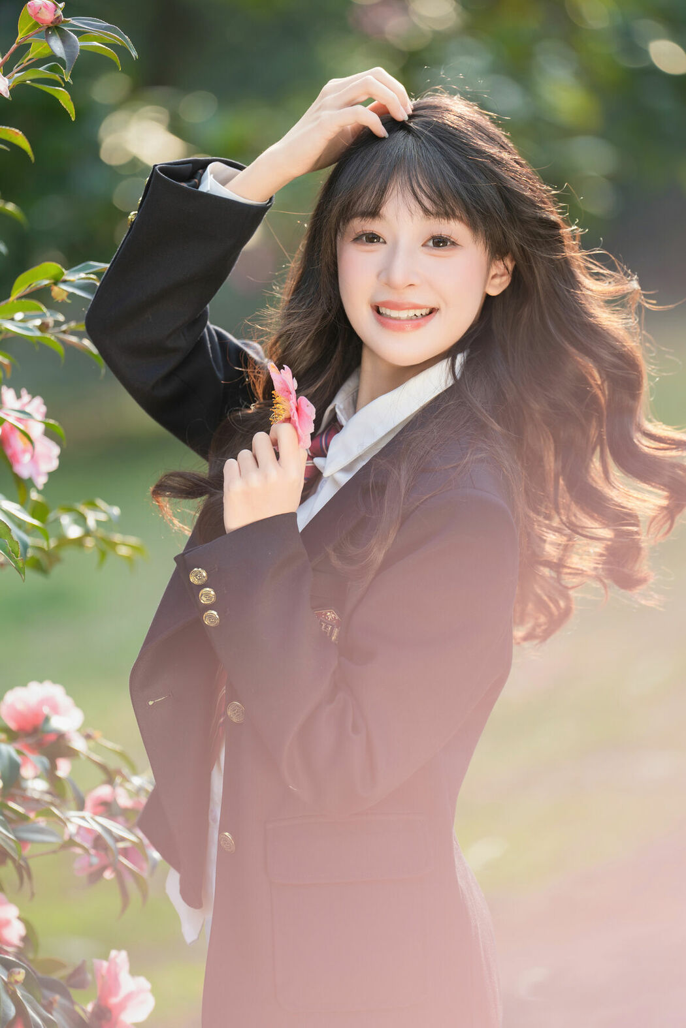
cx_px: 343
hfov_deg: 6.9
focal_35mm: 200
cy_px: 514
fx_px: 5716
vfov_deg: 10.3
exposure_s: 1/400
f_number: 3.2
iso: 200
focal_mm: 200
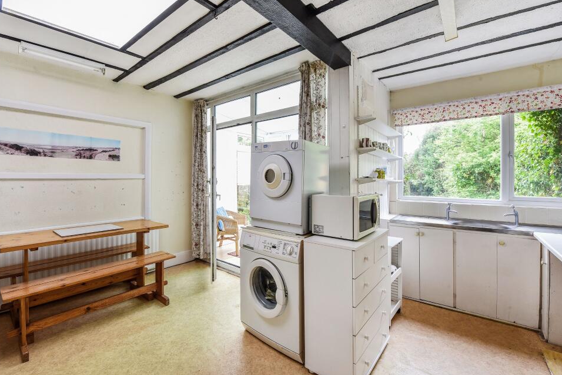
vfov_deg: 77.4
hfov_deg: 100.4
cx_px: 283
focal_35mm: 15
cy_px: 186
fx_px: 234
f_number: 9
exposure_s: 1/13
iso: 640
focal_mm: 14
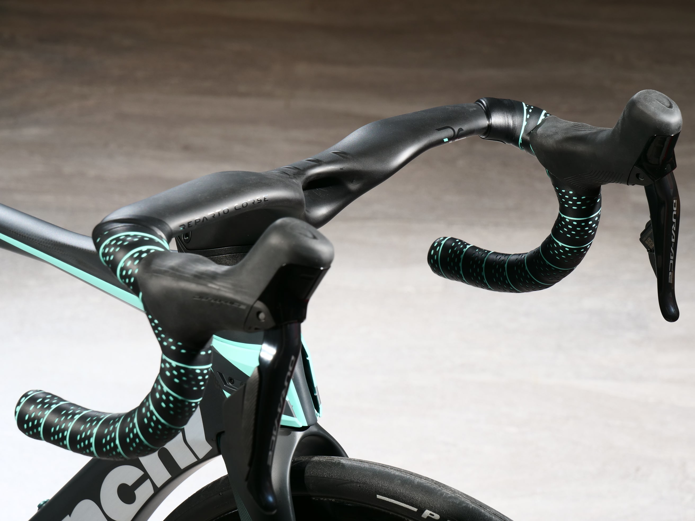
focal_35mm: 120
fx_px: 2409
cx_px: 348
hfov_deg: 16.4
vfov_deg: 12.3
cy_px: 260
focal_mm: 60
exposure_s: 1/250
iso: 200
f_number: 7.1
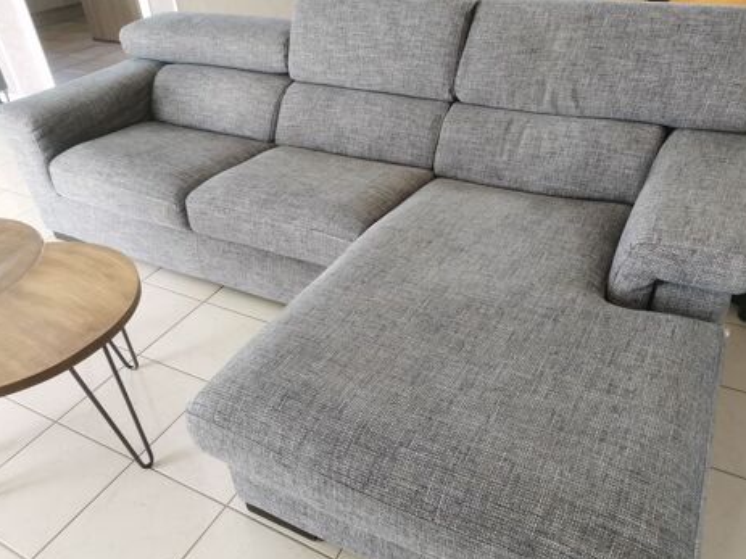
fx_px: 603
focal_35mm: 28
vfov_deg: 49.7
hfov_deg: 63.5
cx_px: 379
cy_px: 288
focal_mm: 5.58
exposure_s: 1/50
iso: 200
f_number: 1.8
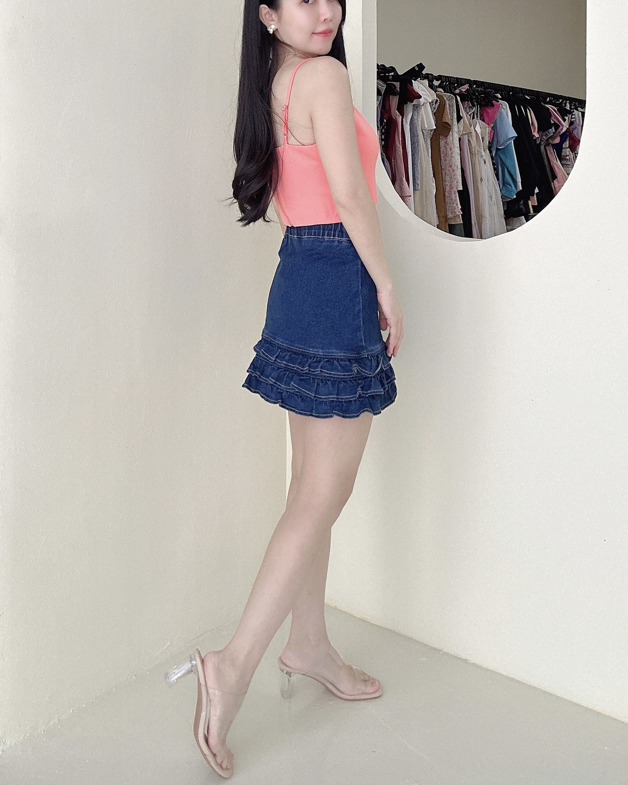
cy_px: 327
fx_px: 627
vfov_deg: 63.7
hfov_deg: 53.1
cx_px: 298
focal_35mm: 27
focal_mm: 2.69
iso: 80
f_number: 1.9
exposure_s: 1/81
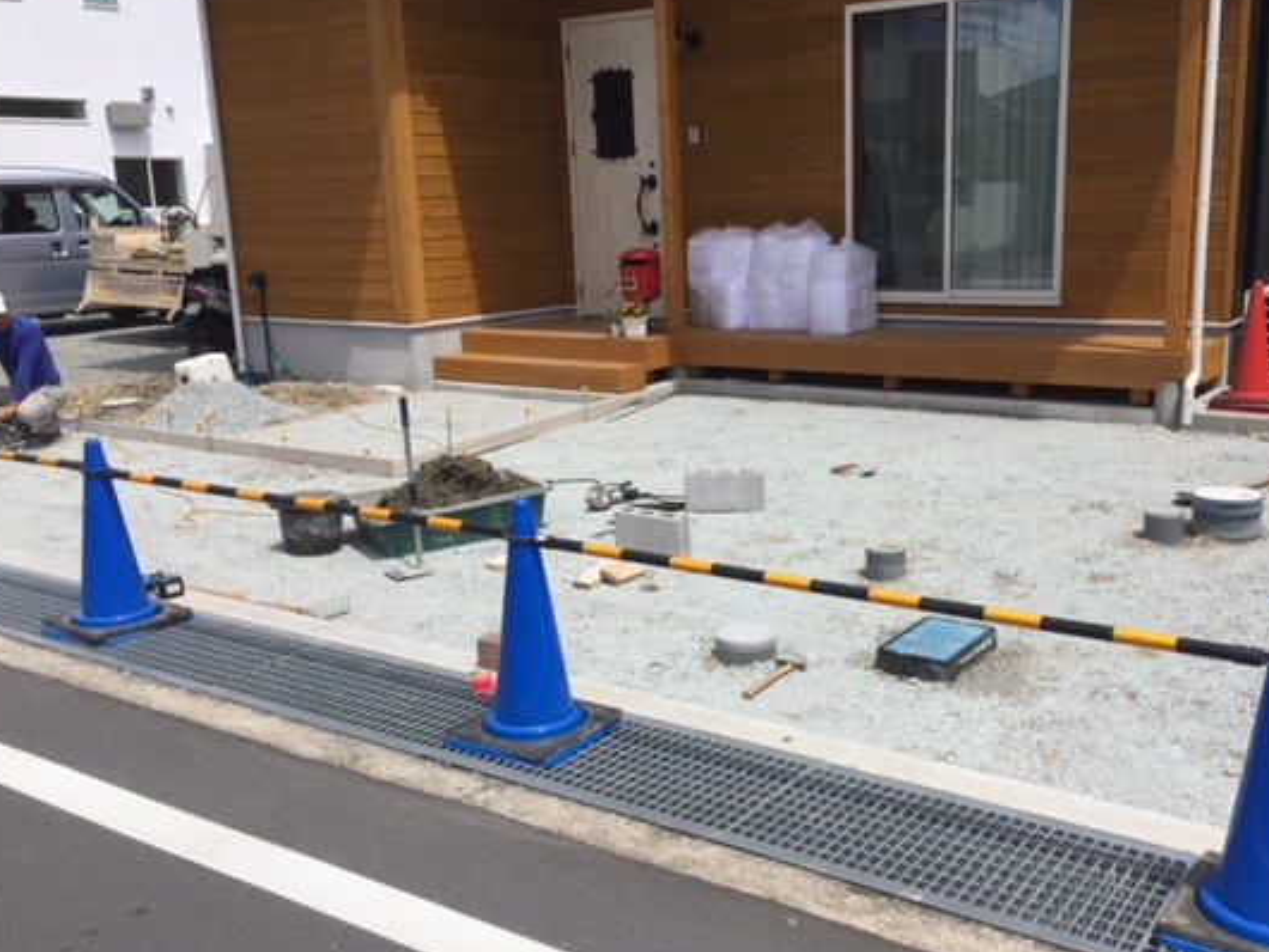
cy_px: 500
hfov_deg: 52.4
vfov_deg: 40.7
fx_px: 1284
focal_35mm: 35
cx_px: 730
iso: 32
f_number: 2.2
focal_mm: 4.15
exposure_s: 1/2825
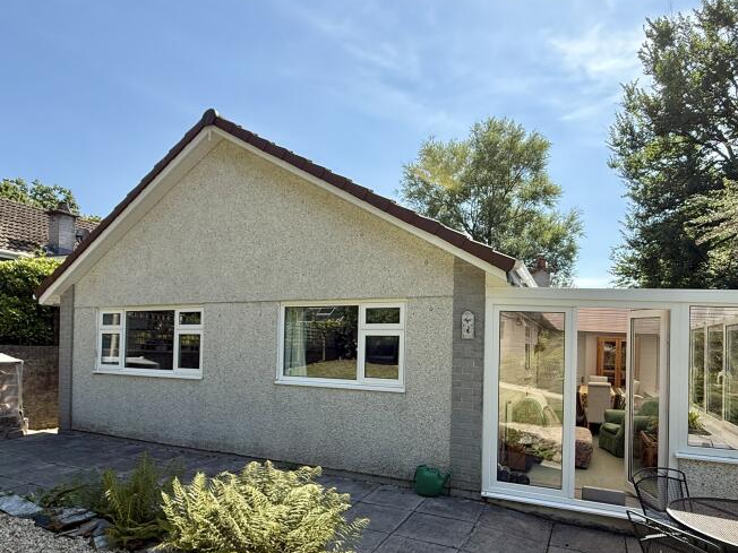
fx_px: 469
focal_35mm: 22
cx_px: 362
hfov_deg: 76.4
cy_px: 348
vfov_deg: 60.2
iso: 64
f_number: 2.2
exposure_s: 1/820
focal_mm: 2.22
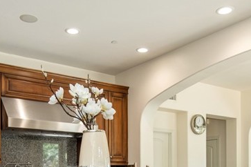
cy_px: 180
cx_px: 101
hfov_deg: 40.9
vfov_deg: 26.1
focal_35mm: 48
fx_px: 335
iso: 800
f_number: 5.6
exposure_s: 1/125
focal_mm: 17
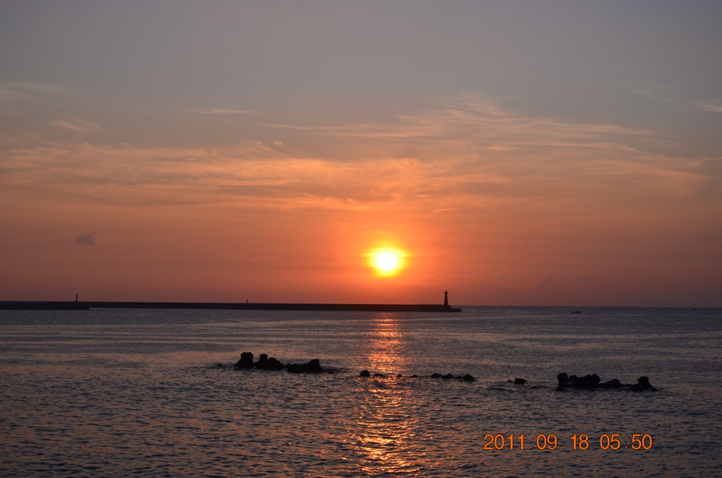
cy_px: 239
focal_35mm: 60
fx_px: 1201
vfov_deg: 22.5
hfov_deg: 33.5
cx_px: 361
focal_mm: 40
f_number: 8
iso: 100
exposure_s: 1/250
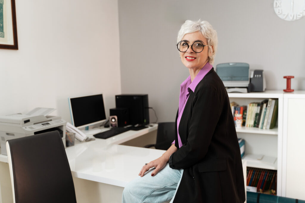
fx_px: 297
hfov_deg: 54.4
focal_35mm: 35
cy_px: 102
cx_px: 152
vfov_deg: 37.9
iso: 500
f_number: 2.8
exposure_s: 1/200
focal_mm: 35
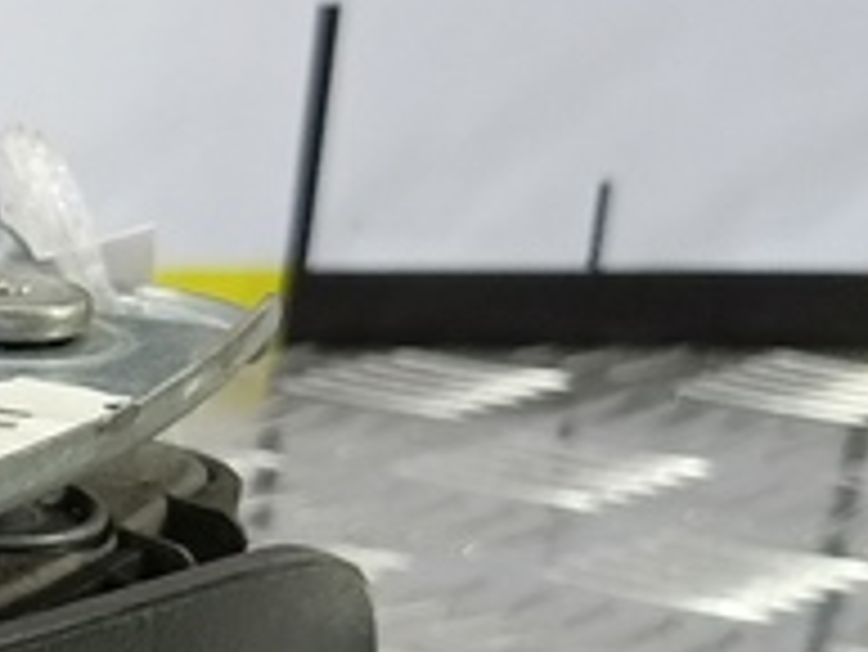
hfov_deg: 12.8
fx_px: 3061
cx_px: -1147
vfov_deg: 11.7
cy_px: 922
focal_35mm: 122
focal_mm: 4.11
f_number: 1.6
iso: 202
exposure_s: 1/50
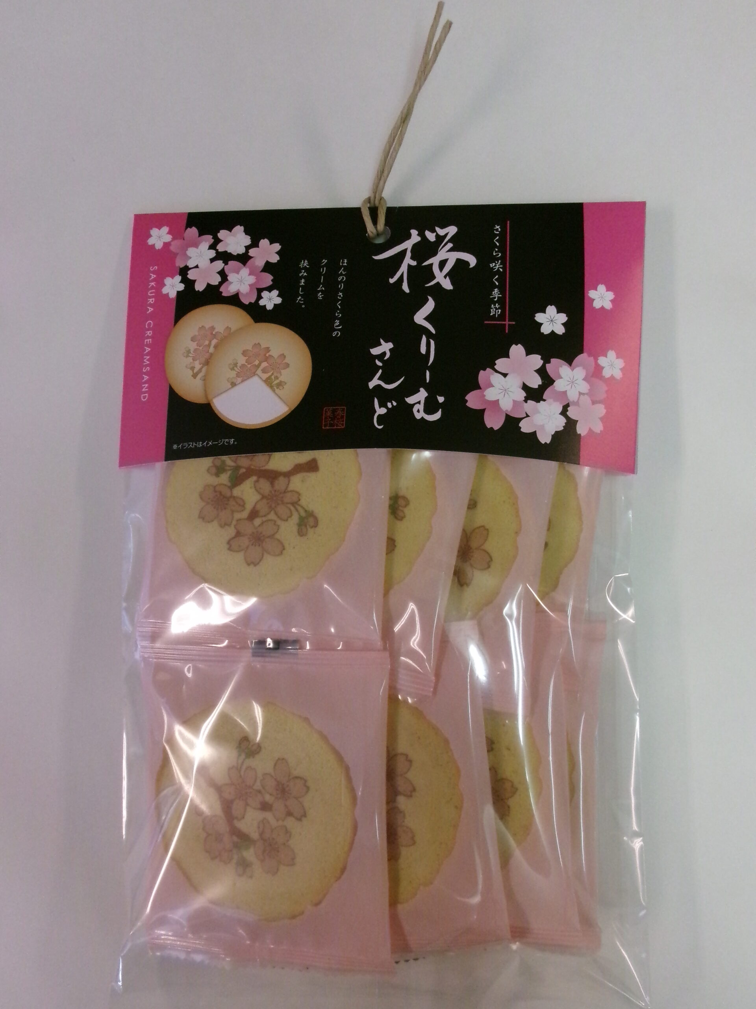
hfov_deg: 39.7
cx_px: 378
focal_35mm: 36
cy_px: 504
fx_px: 1048
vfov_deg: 51.4
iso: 800
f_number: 4.5
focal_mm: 6.4
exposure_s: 1/100
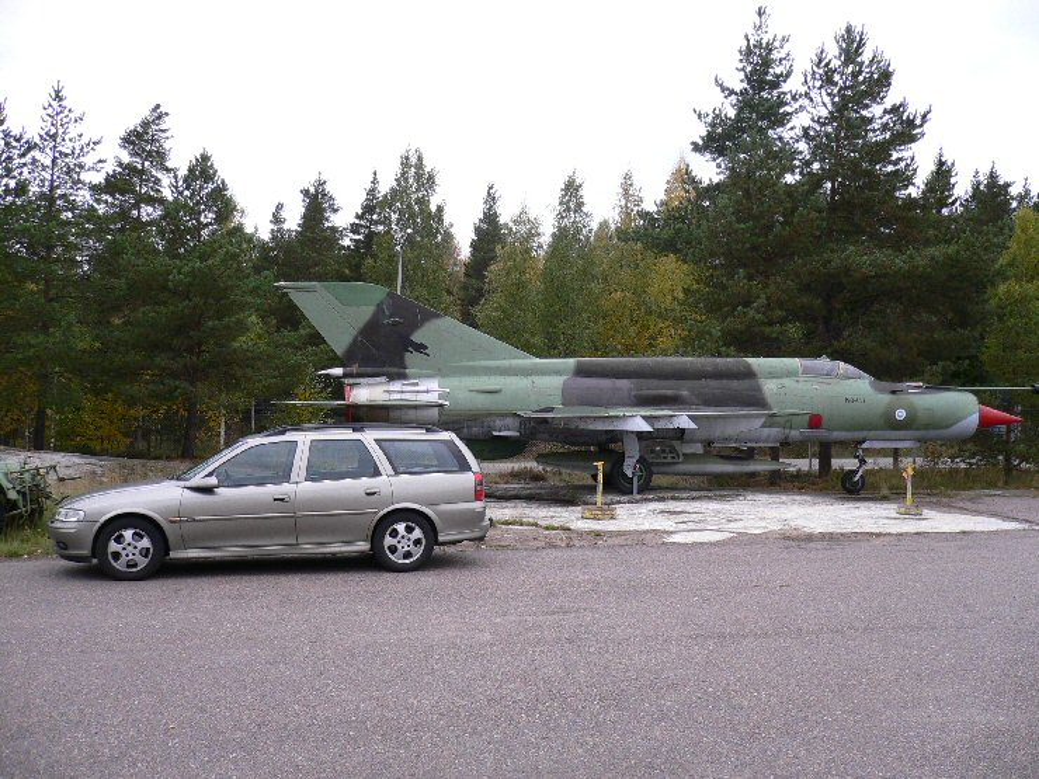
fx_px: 1051
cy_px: 390
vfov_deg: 40.7
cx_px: 520
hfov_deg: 52.6
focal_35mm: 35
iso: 80
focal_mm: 5.8
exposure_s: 1/200
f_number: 2.8
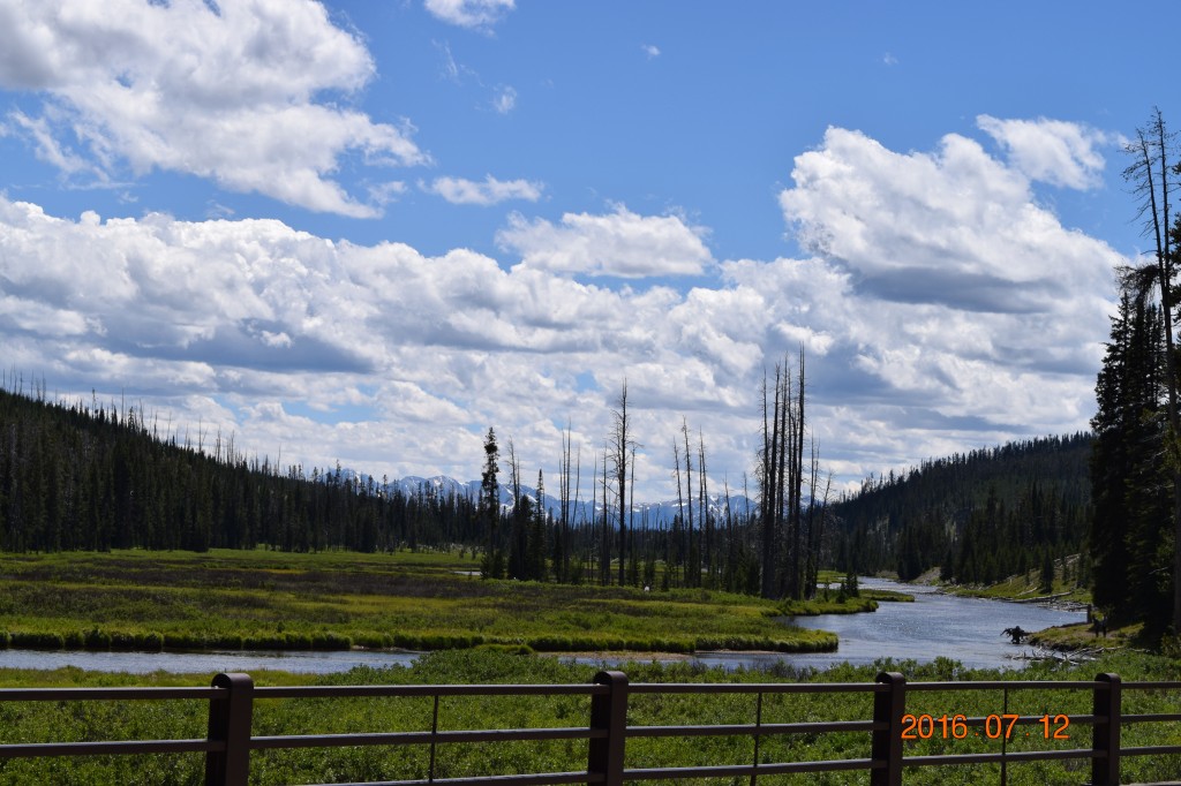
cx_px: 590
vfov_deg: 16.5
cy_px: 393
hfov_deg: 24.6
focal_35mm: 82
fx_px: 2705
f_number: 11
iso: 200
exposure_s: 1/500
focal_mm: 55
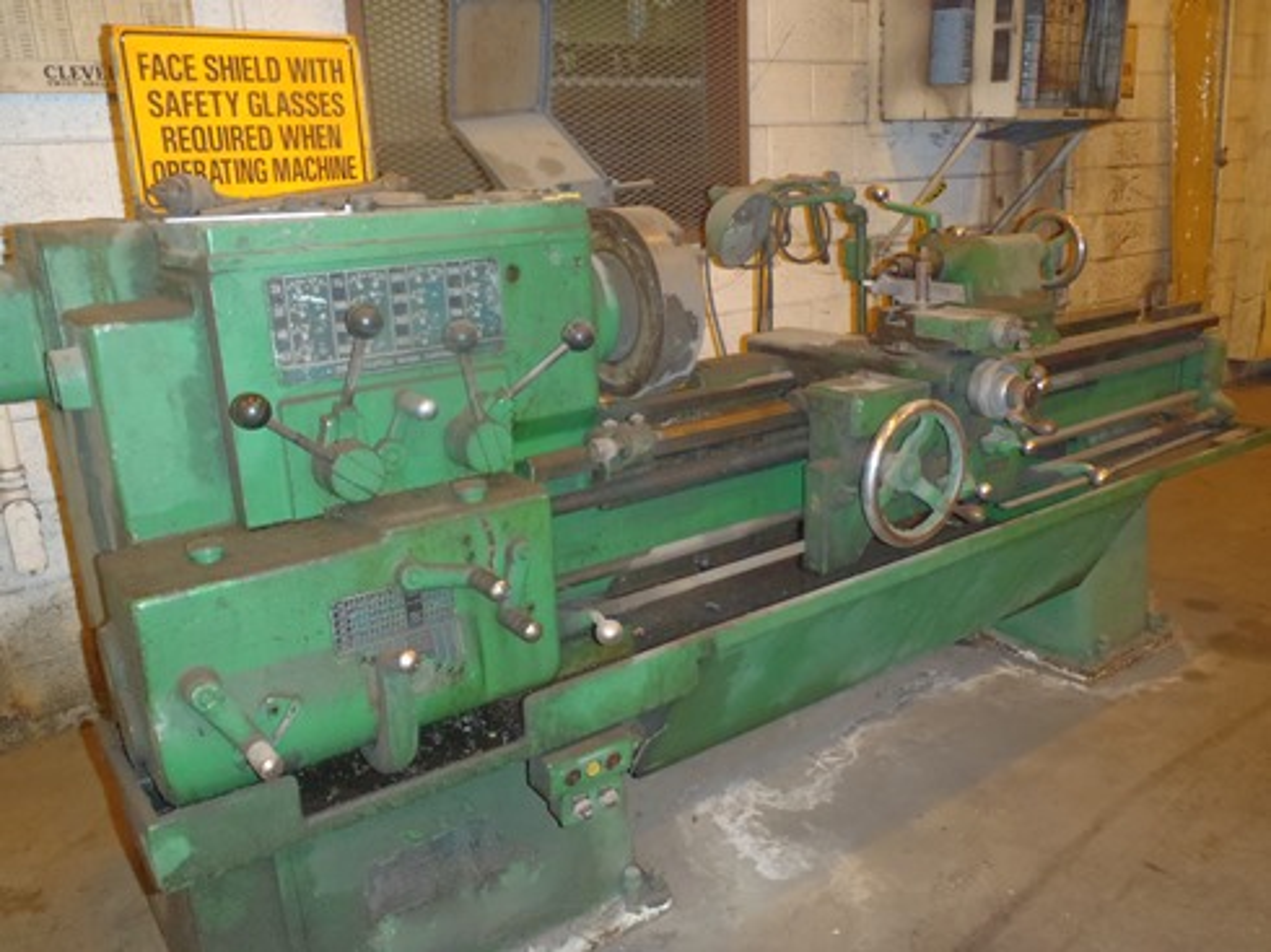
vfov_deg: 49.7
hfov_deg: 63.5
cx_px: 636
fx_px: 1028
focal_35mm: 28
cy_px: 476
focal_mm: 5
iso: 400
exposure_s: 1/30
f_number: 3.9
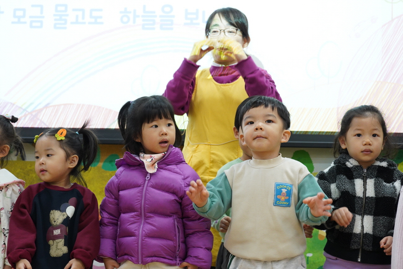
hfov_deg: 33.4
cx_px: 202
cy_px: 134
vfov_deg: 22.6
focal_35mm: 60
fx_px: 672
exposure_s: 1/100
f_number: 5.6
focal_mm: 60
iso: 2500
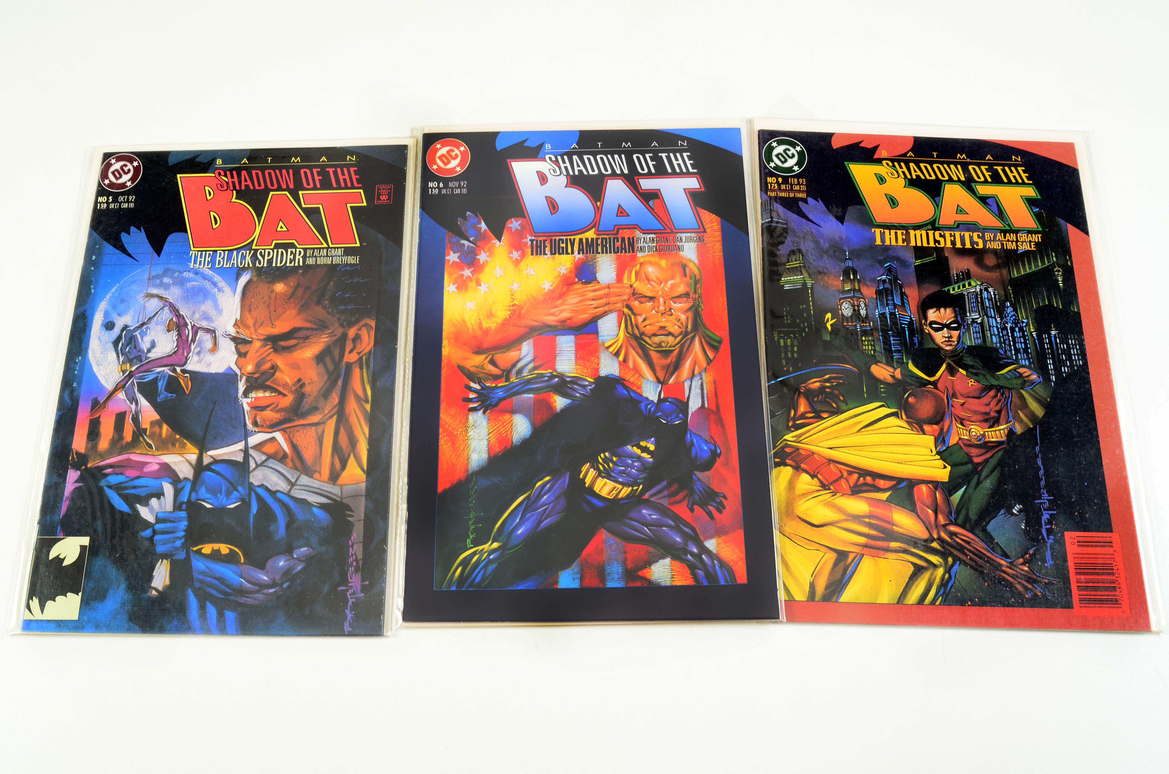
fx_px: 1069
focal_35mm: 33
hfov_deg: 57.3
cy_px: 387
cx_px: 584
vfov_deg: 39.8
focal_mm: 22
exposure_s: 1/160
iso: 200
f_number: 13
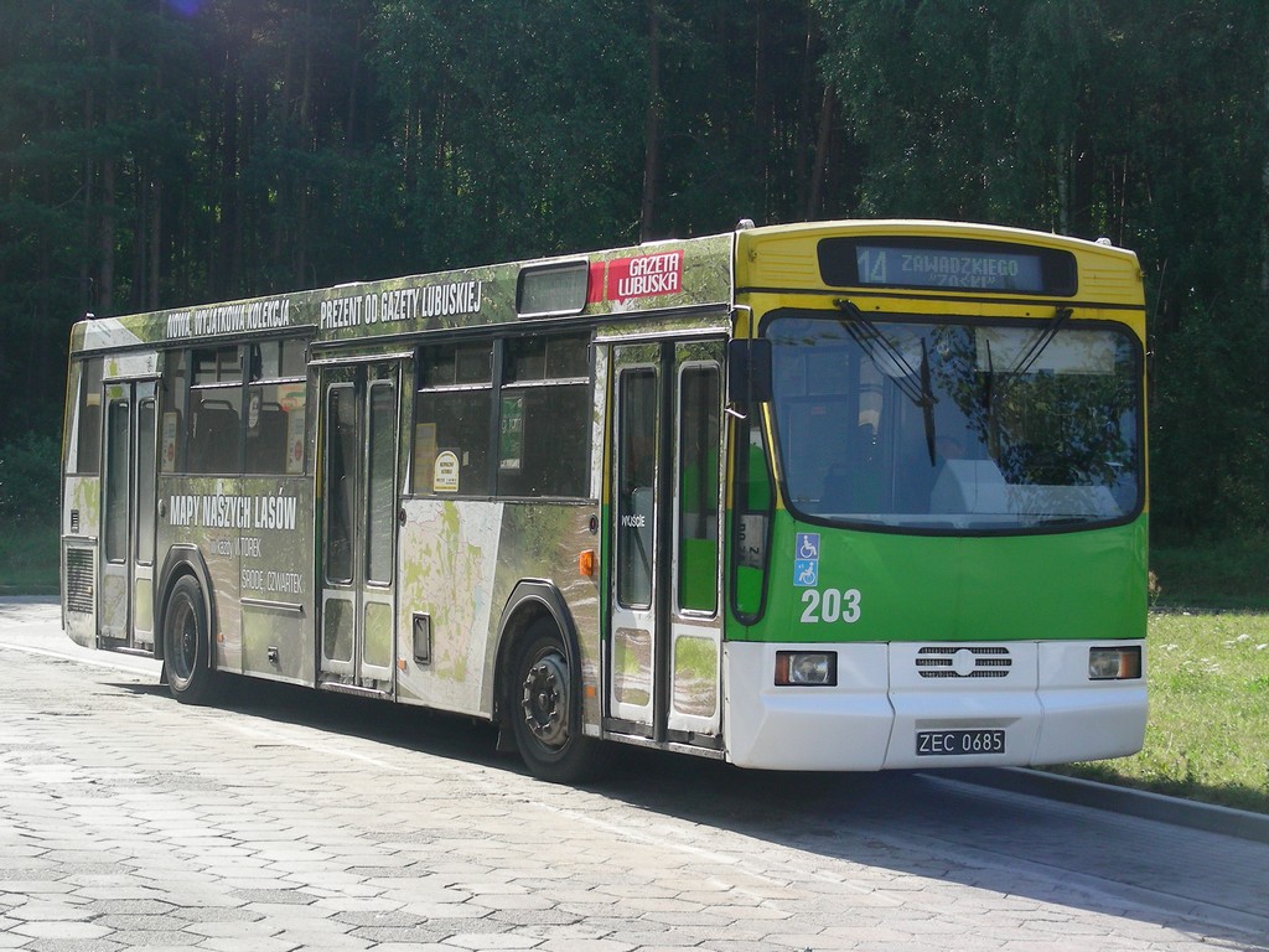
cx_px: 634
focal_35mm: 87
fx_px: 3189
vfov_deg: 17.0
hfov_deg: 22.5
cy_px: 476
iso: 50
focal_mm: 14.6
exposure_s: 1/277
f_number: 4
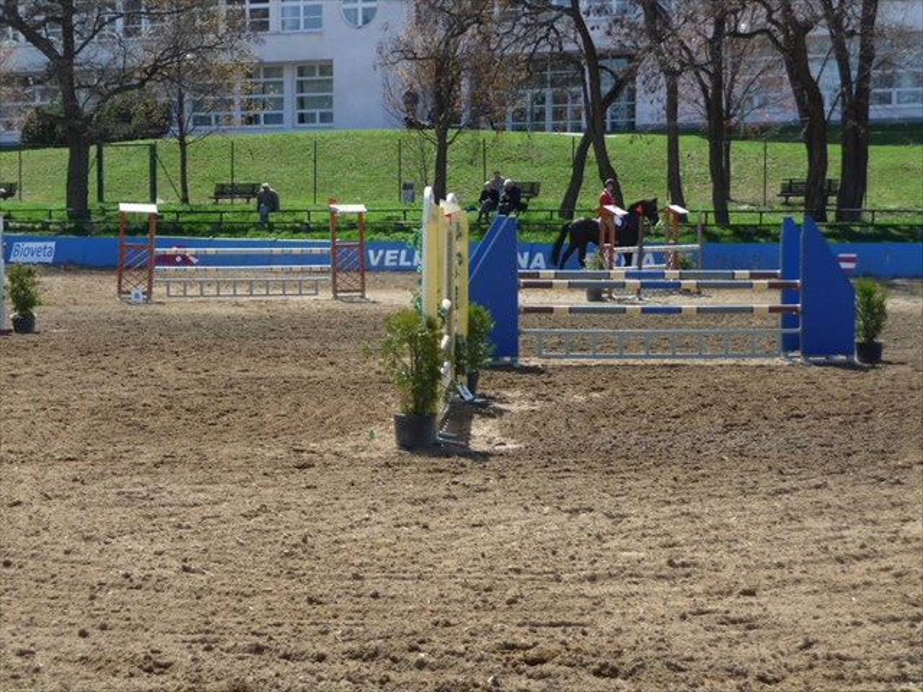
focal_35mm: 84
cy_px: 346
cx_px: 462
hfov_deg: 23.3
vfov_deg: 17.6
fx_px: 2240
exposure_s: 1/320
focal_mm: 14.2
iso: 100
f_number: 4.7
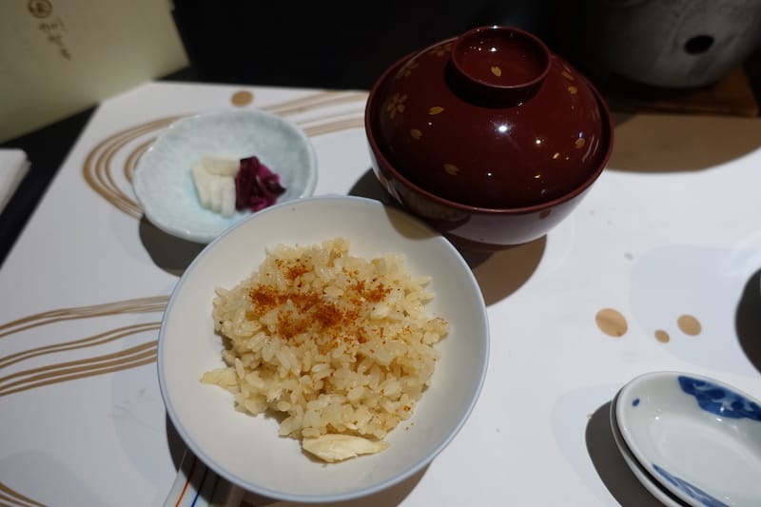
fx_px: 507
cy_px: 254
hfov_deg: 73.8
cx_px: 380
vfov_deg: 53.1
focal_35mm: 24
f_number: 1.8
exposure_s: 1/30
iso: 320
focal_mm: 8.8
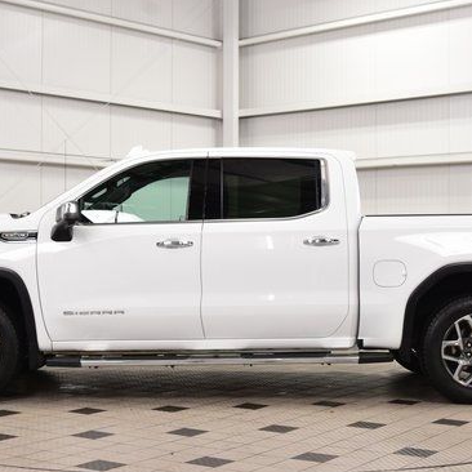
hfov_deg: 26.6
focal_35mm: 65
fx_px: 999
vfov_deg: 26.6
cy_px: 251
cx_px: 244
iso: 1250
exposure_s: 1/60
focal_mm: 29
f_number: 8
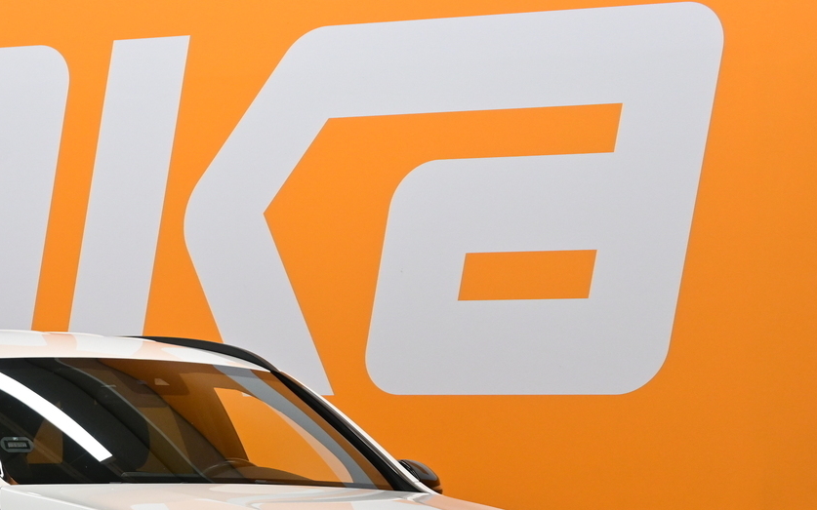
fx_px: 3295
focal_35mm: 148
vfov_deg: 8.8
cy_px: 511
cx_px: 133
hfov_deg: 14.0
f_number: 6.3
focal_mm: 50
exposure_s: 1/100
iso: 800
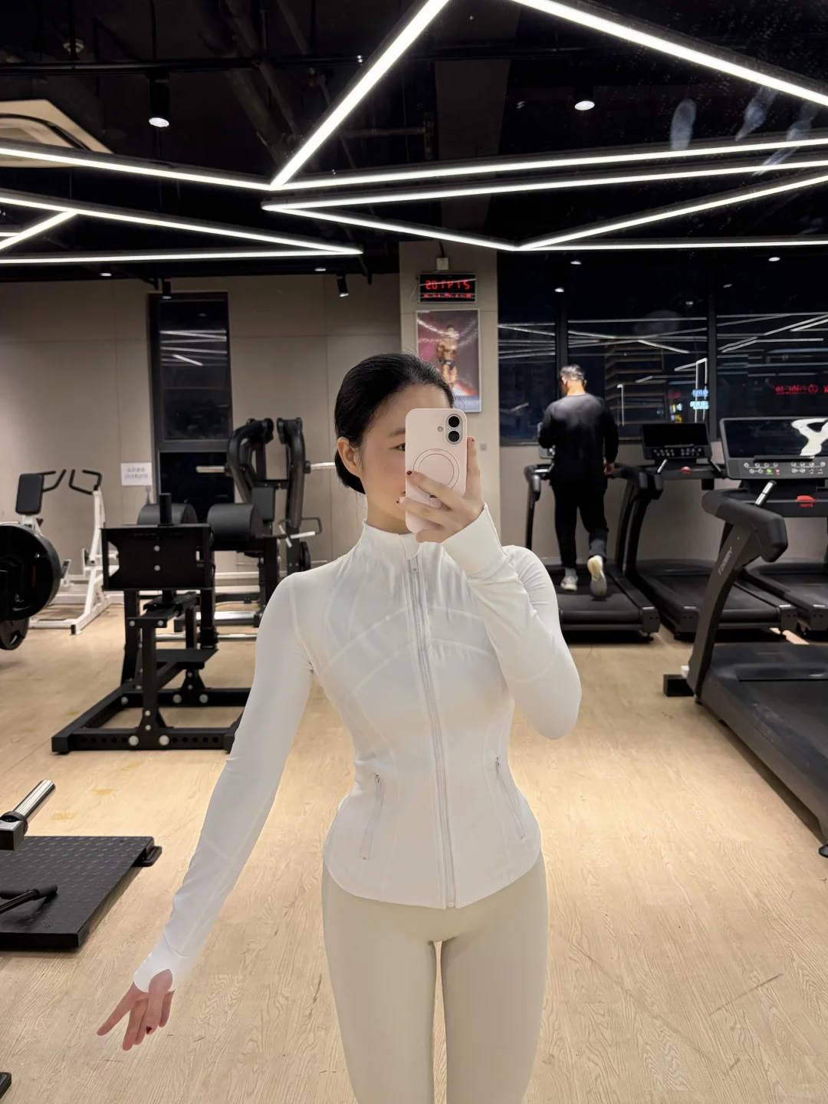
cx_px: 414
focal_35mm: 26
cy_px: 552
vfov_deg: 67.3
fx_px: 829
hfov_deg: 53.1
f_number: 1.6
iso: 160
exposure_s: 1/100
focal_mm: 5.96
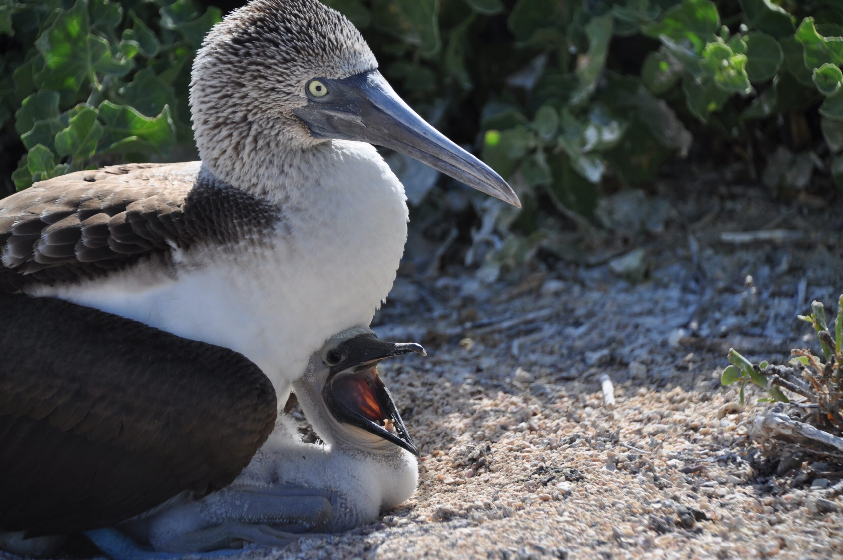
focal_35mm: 292
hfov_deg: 7.1
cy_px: 280
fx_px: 6841
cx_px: 422
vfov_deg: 4.7
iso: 200
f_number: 6.3
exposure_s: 1/640
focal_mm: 195
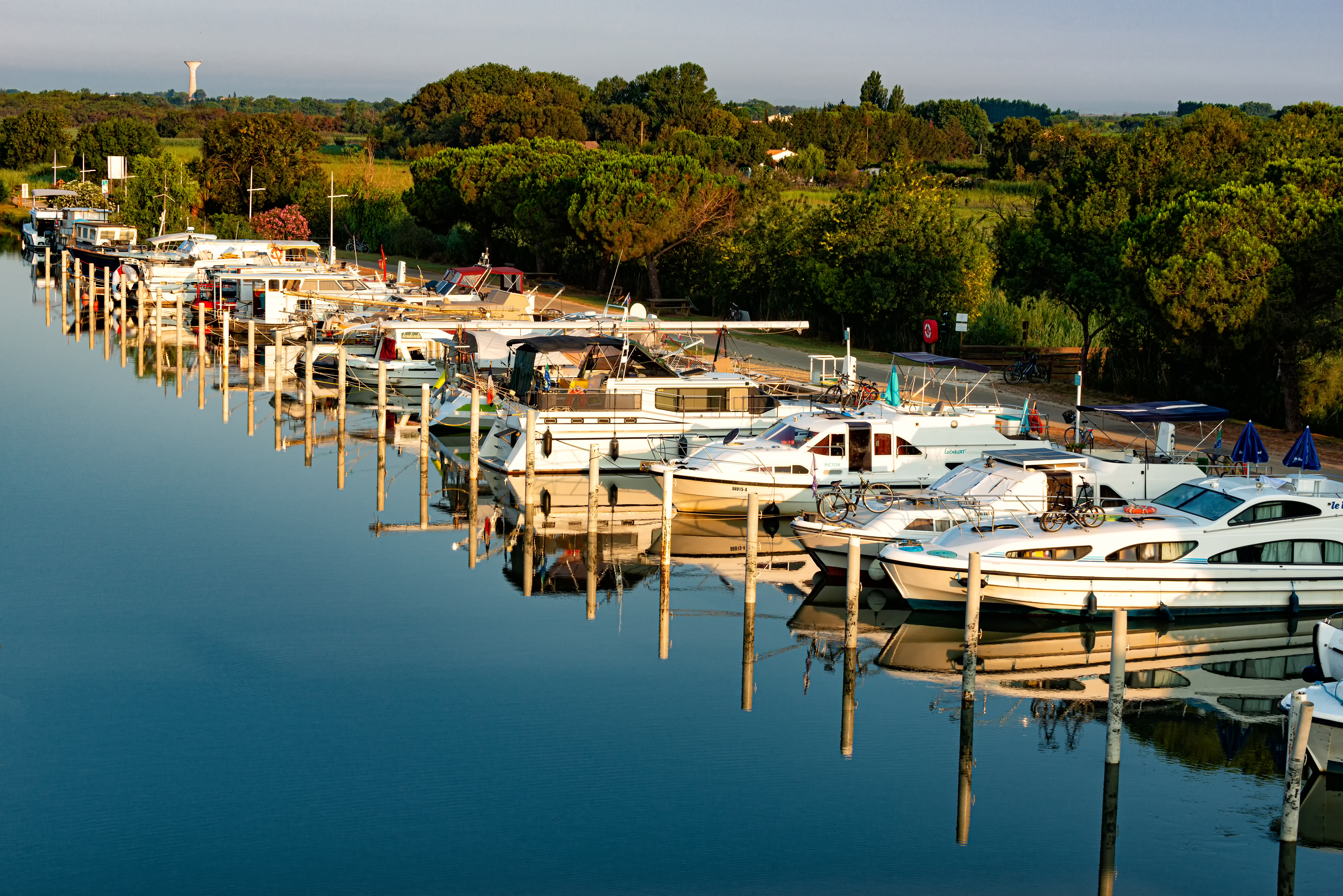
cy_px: 448
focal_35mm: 70
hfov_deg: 28.8
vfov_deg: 19.5
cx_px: 672
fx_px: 2612
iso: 100
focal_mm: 70
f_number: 11
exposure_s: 1/100
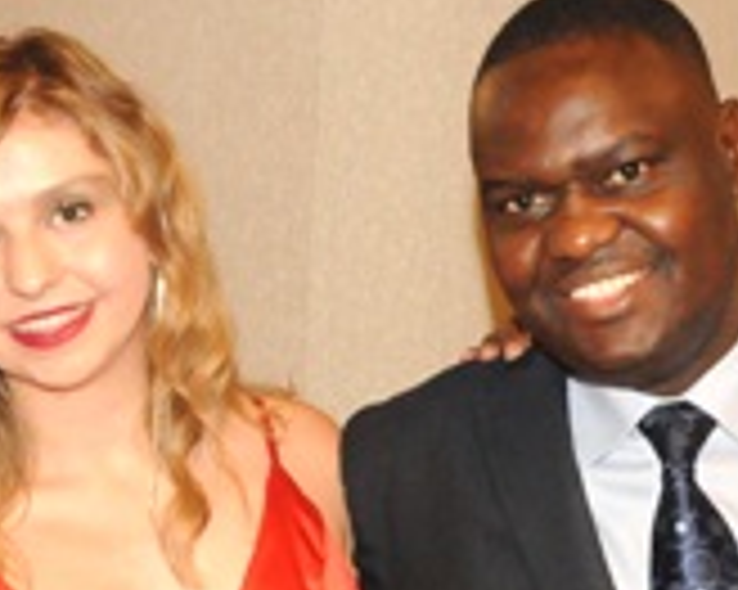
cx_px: 526
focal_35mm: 88
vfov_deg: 17.3
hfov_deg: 21.7
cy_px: 520
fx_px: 1915
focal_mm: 17
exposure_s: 1/60
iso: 3200
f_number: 7.1
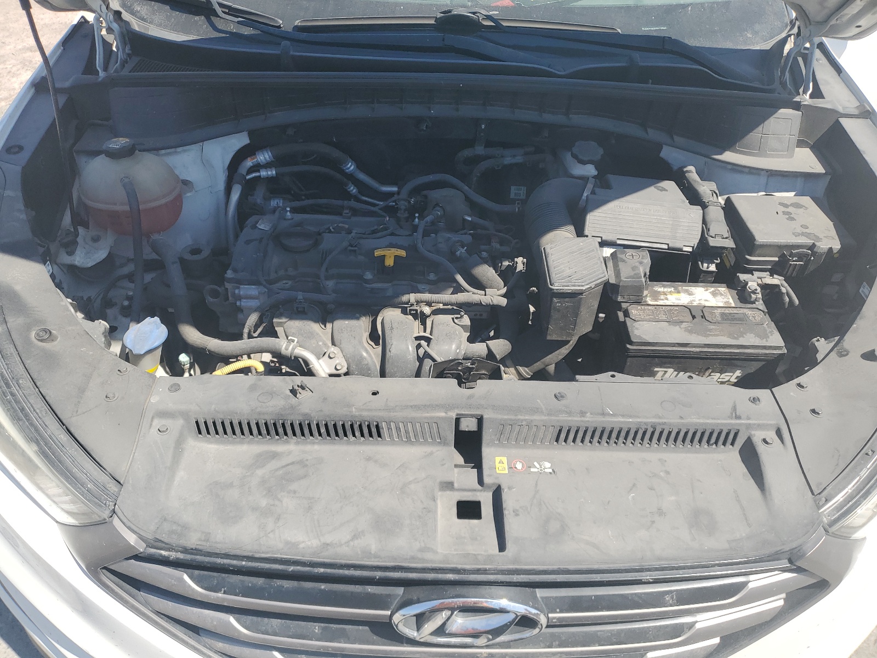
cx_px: 438
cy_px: 329
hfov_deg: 67.3
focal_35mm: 26
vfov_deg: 53.1
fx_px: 659
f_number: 1.5
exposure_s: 1/2000
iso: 50
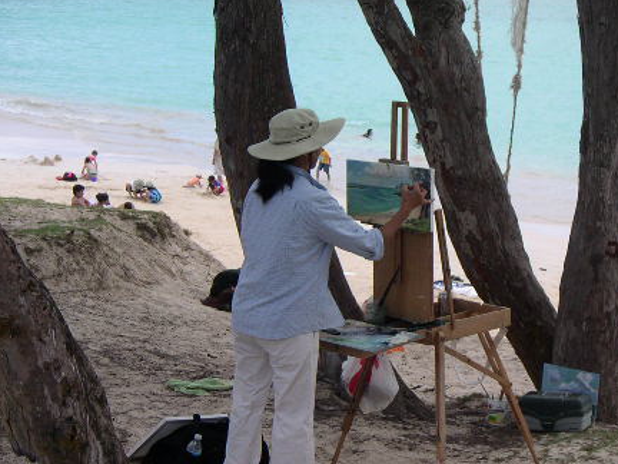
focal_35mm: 77
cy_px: 235
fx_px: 1375
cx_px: 363
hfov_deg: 25.3
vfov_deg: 19.1
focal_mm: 8.1
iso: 50
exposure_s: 1/750
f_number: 3
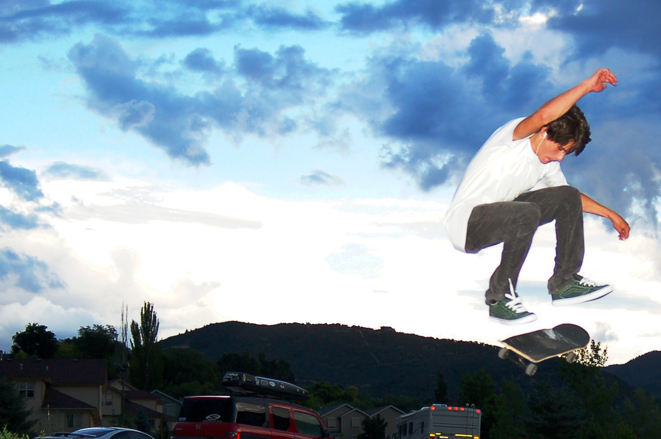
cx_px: 499
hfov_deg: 23.9
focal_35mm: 84
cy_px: 365
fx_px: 1541
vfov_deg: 16.1
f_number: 3.3
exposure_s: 1/500
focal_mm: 28
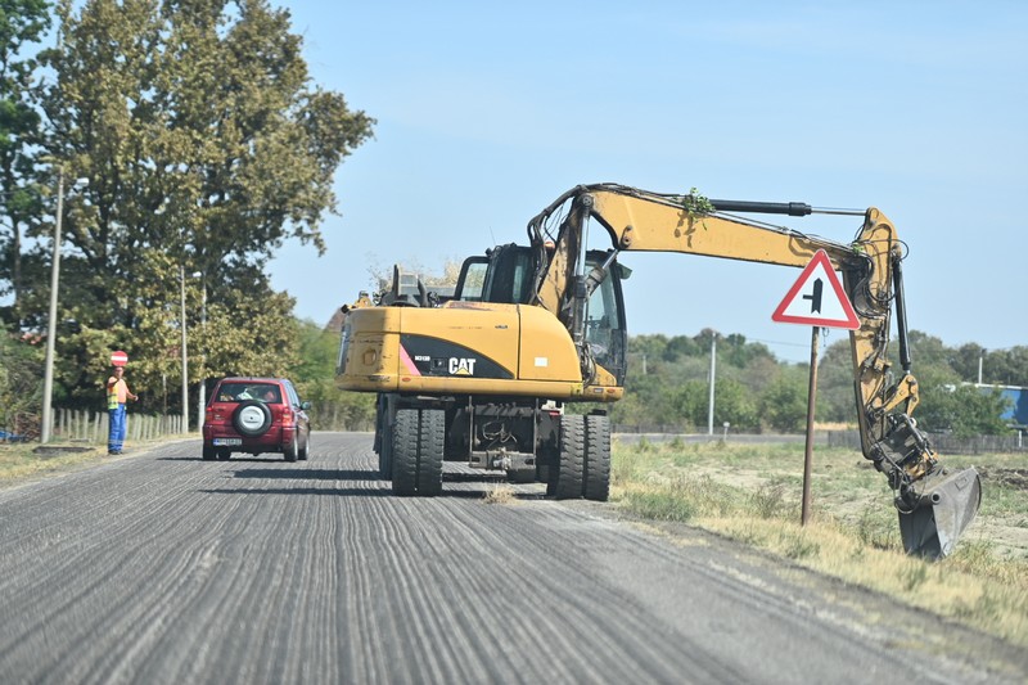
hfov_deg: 16.4
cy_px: 342
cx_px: 514
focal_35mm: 125
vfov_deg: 11.0
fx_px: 3568
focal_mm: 125
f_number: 2.8
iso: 250
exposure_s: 1/4000
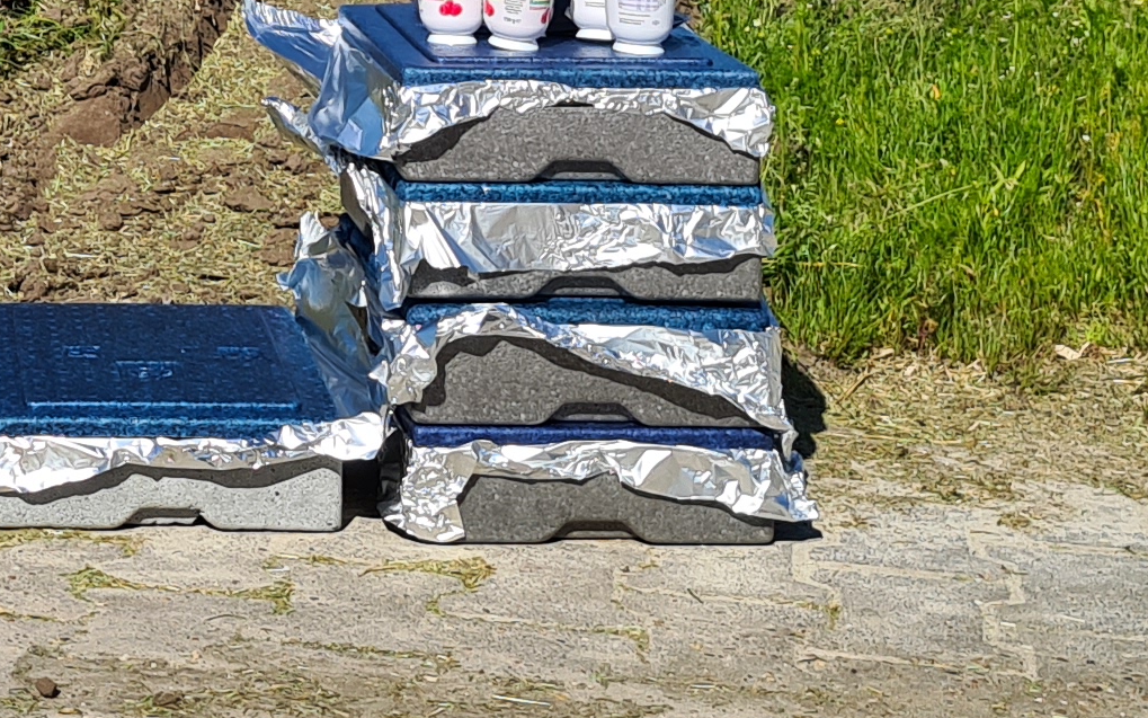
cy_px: -522
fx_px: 3410
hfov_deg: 18.1
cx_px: -238
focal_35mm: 109
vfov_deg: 11.3
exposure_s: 1/3688
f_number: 1.8
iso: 50
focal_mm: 5.4
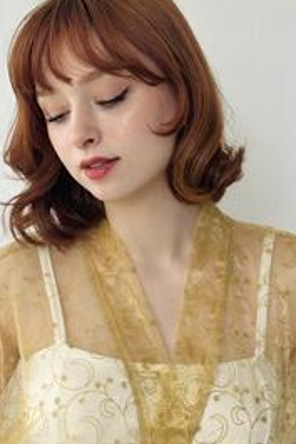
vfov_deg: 20.3
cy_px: 300
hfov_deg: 13.7
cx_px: 144
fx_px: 1235
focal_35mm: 100
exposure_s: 1/268
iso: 80
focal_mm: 6.86
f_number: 1.78
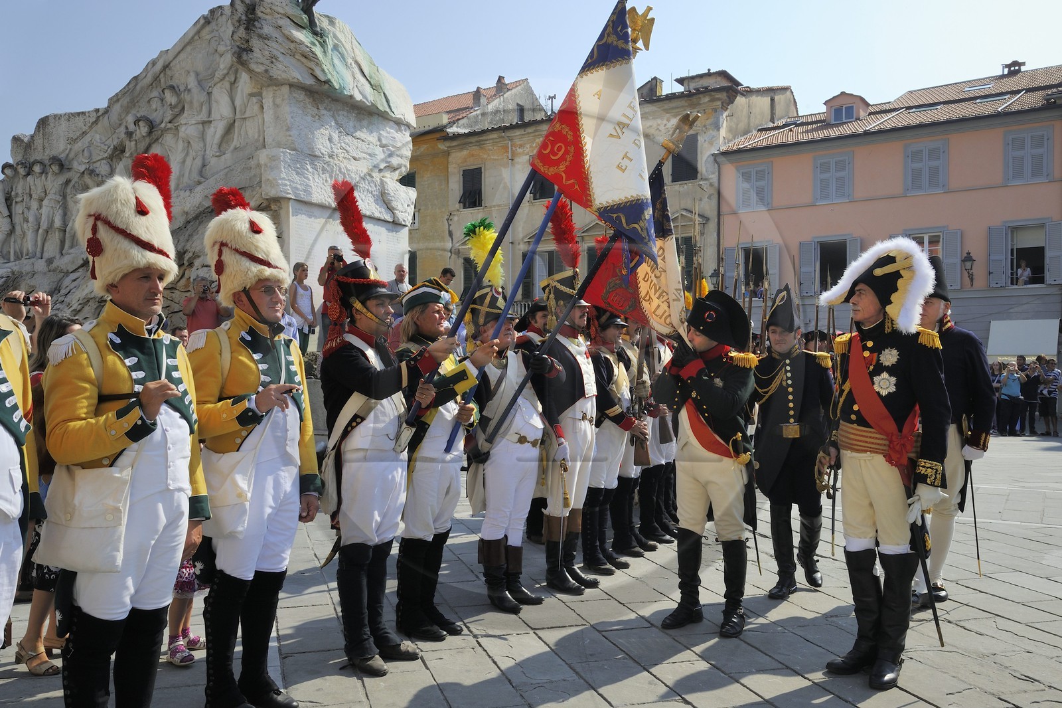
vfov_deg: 44.9
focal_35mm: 29
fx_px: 855
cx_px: 531
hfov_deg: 63.7
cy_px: 354
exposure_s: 1/250
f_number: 14
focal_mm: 29
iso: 400
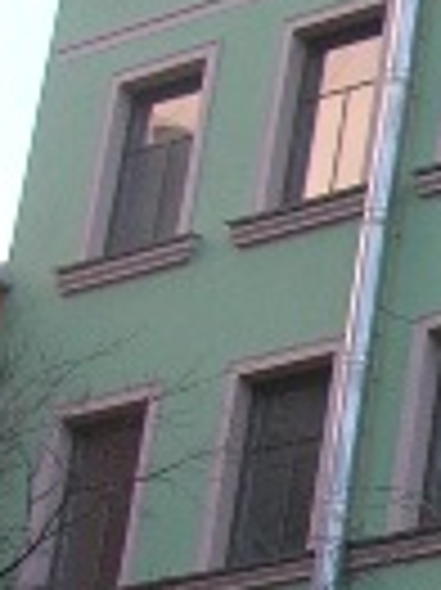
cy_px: 545
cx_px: 1136
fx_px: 3624
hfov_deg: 6.5
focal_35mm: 213
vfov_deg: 9.3
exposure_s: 1/49.6
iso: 50
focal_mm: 5.8
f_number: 2.8
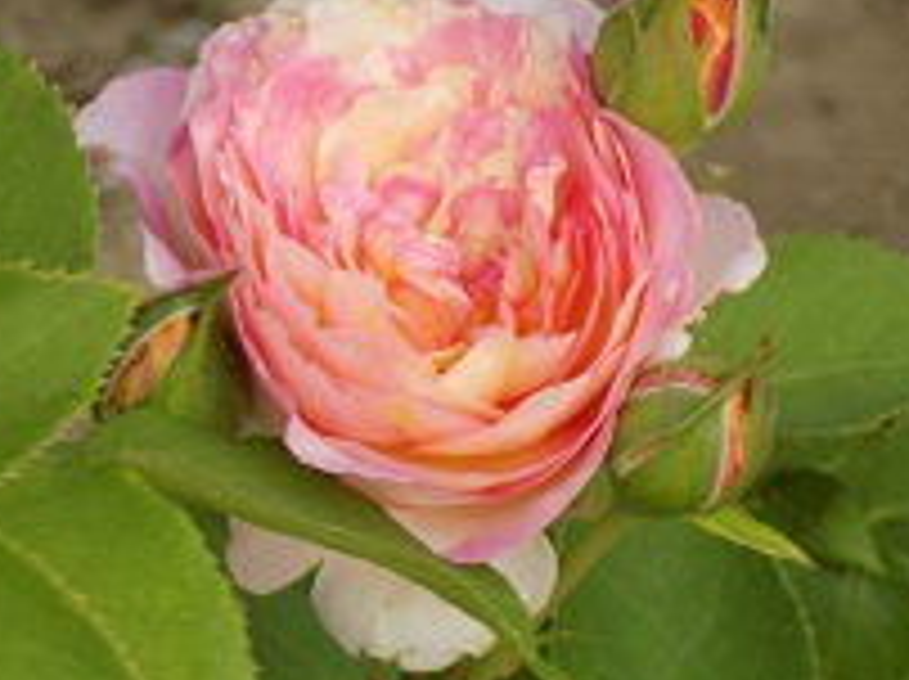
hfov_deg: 6.3
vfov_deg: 4.7
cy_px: 396
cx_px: 288
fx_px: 8236
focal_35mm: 314
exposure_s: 1/100
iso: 80
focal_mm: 23.4
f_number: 5
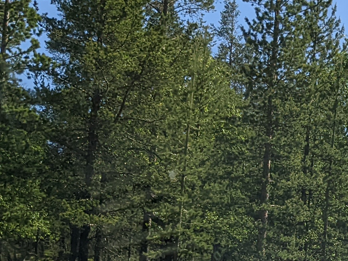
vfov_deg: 13.4
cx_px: 481
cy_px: 411
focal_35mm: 103
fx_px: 1036
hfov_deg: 17.6
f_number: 1.73
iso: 58
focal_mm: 4.38
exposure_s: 1/2611
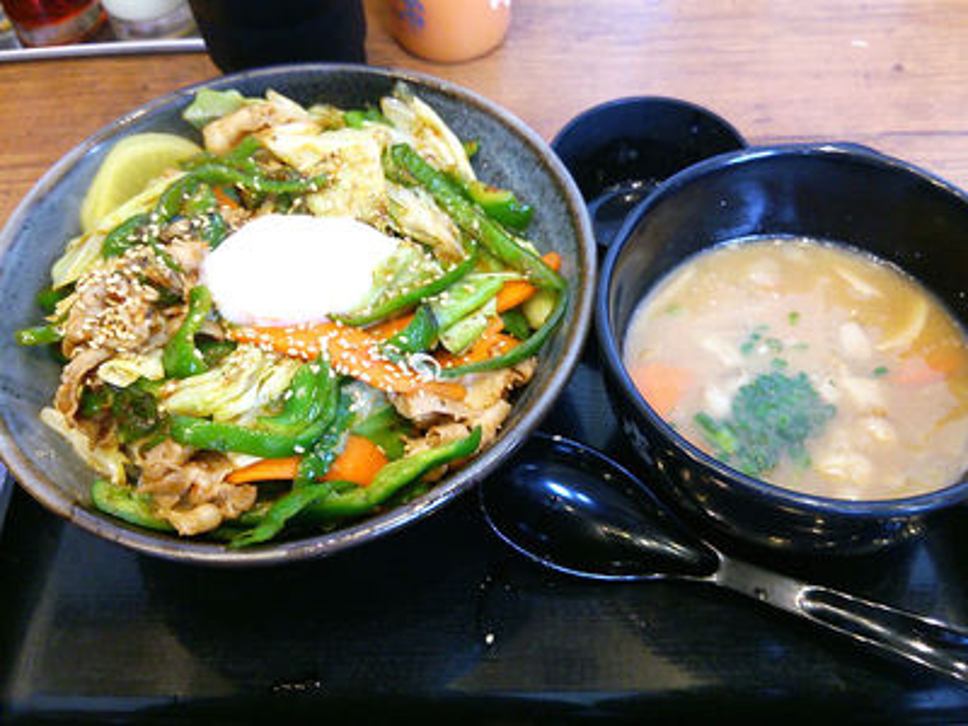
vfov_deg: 46.8
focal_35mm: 30
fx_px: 839
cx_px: 484
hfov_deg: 60.0
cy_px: 363
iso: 125
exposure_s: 1/40
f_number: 1.94
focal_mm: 4.06
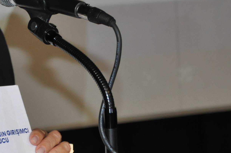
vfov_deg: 7.8
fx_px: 1122
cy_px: -18
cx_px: 6
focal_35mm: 175
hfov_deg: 11.6
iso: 800
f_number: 4.5
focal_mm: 44
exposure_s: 1/60
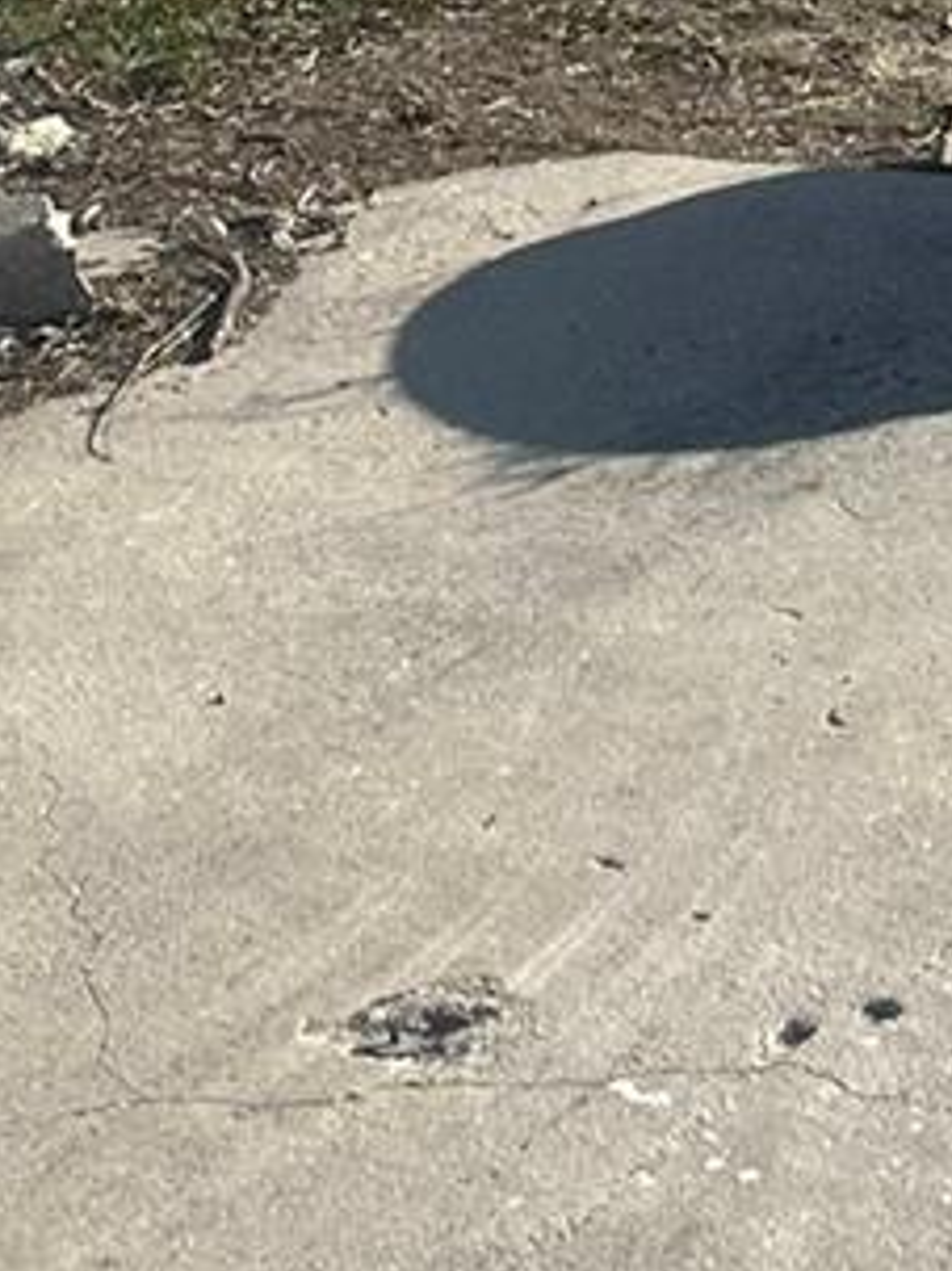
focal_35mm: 132
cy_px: -499
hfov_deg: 11.2
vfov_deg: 14.2
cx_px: 696
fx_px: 4844
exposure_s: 1/4484
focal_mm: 5.1
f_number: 1.6
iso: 50
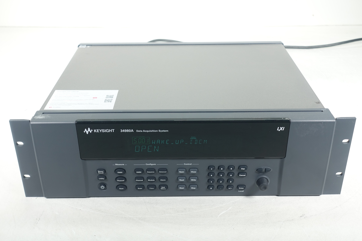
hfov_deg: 45.4
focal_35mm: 43
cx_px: 181
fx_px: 432
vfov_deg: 31.2
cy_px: 120
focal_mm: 15.74
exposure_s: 1/80
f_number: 3.5
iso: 125
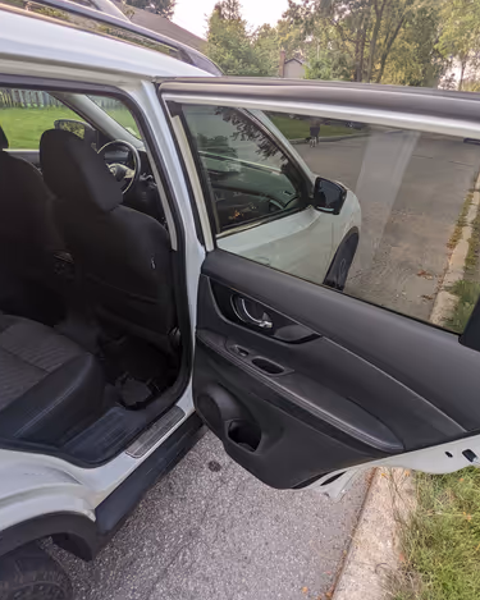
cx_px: 270
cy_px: 320
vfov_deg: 80.3
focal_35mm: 20
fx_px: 355
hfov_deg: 67.8
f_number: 2.2
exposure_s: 1/165
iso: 44
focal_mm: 2.35
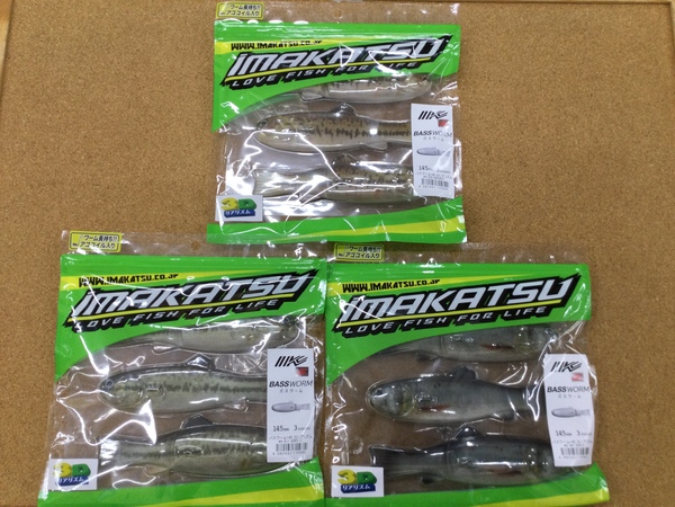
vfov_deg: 45.4
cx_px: 338
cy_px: 254
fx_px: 604
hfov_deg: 58.4
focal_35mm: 31
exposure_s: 1/40
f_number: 2.4
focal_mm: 3.3
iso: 25
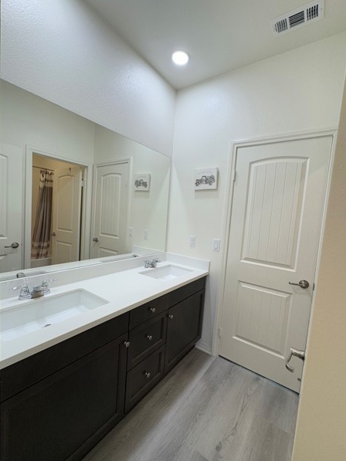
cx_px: 183
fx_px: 200
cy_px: 232
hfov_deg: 81.7
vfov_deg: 98.2
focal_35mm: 15
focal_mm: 2.22
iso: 125
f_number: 2.2
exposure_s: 1/120
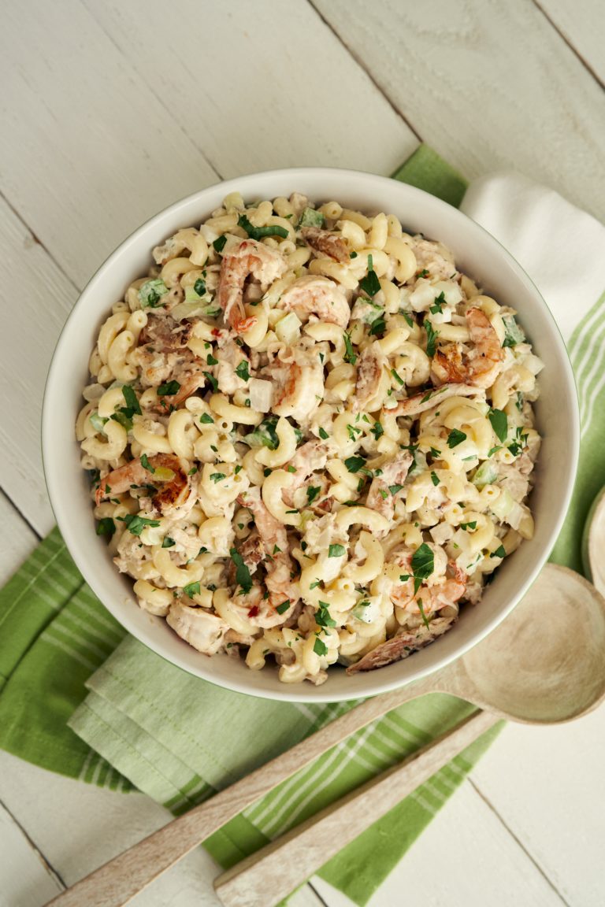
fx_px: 1260
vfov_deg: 39.6
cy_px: 454
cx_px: 302
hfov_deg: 27.0
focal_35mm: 50
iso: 320
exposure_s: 1/200
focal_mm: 50
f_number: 4.5
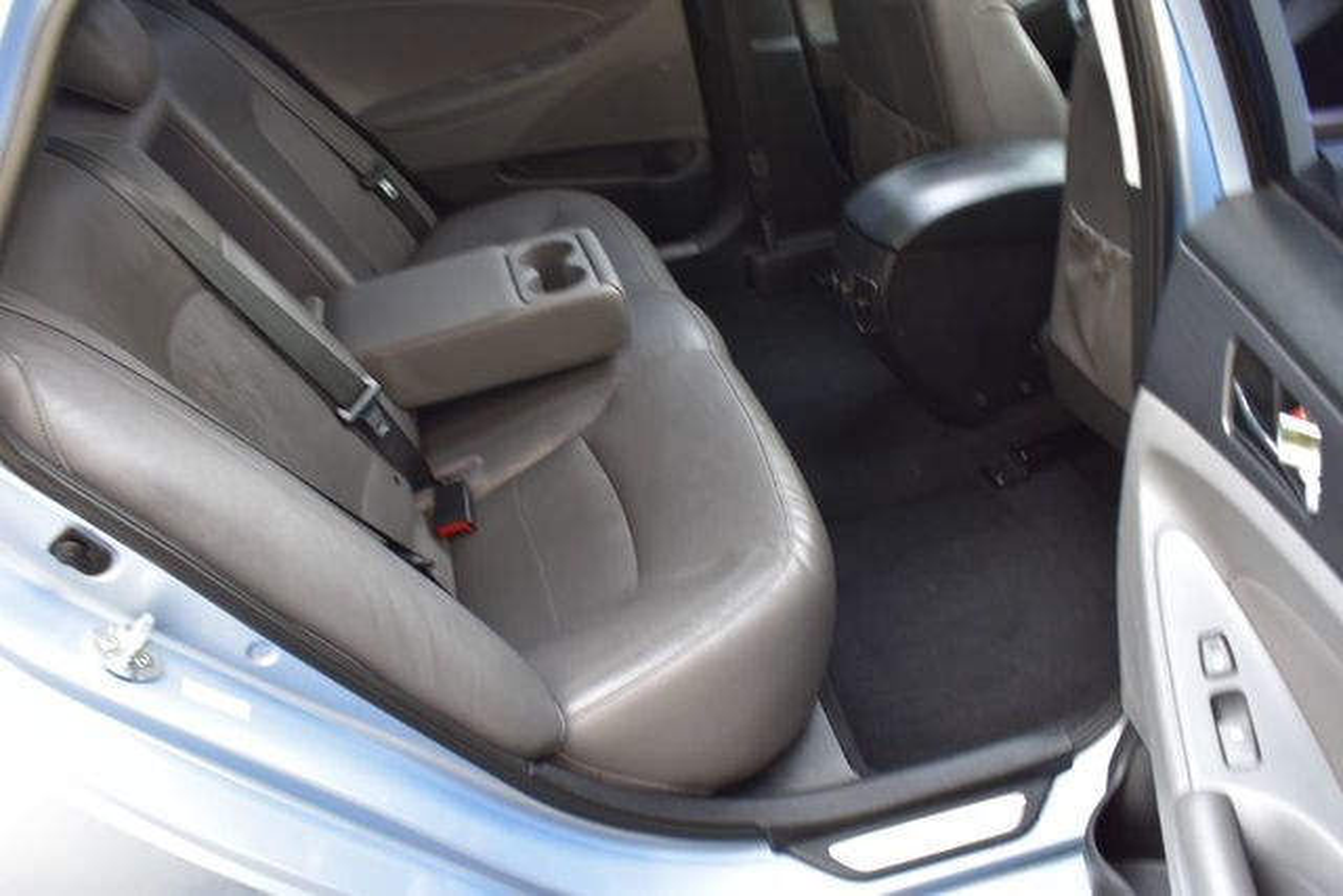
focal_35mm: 30
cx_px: 672
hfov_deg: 61.9
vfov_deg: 43.6
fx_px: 1119
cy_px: 448
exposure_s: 1/30
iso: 400
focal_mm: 20
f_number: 7.1
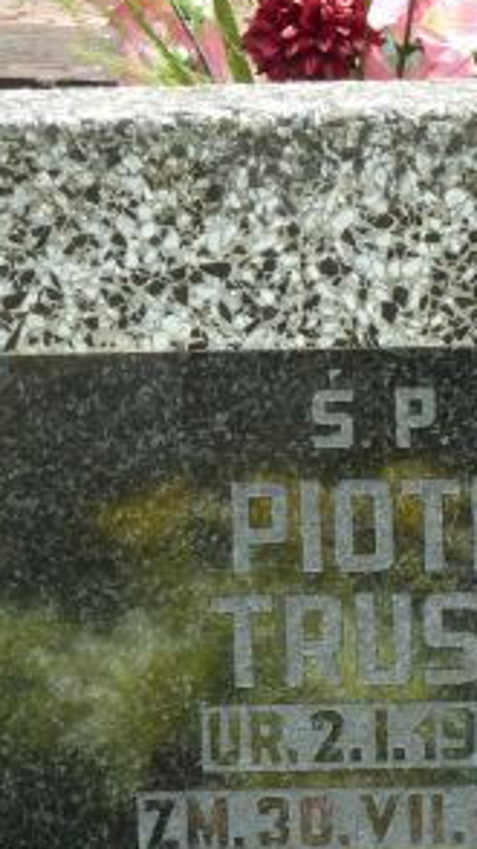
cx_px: 341
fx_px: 5564
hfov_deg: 4.9
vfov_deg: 8.7
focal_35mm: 247
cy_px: 653
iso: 80
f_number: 4.3
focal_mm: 17
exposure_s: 1/125
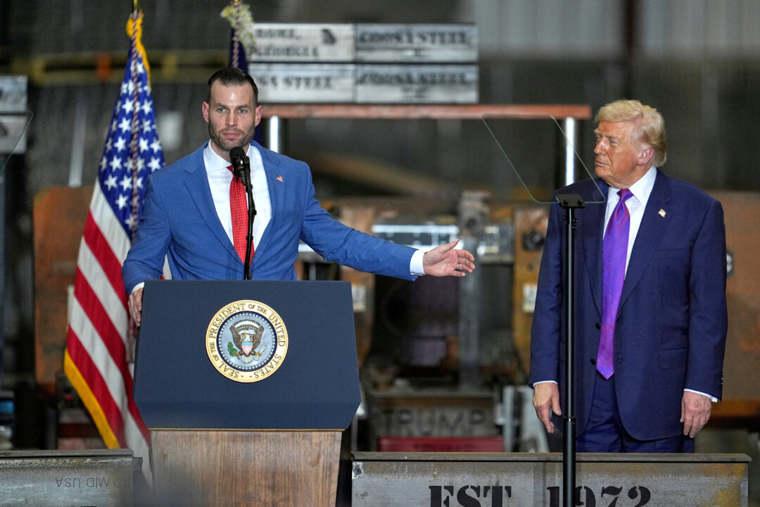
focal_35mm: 400
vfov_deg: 3.4
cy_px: 254
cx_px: 380
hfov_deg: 5.2
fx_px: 8444
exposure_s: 1/1600
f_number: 2.8
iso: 2500
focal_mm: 400
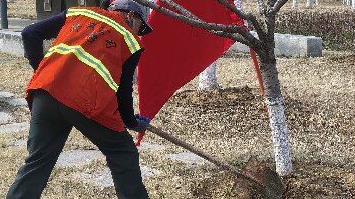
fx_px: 649
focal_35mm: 69
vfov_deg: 17.4
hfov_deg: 29.5
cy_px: 77
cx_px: 307
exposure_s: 1/2326
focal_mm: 5.52
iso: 50
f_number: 1.9
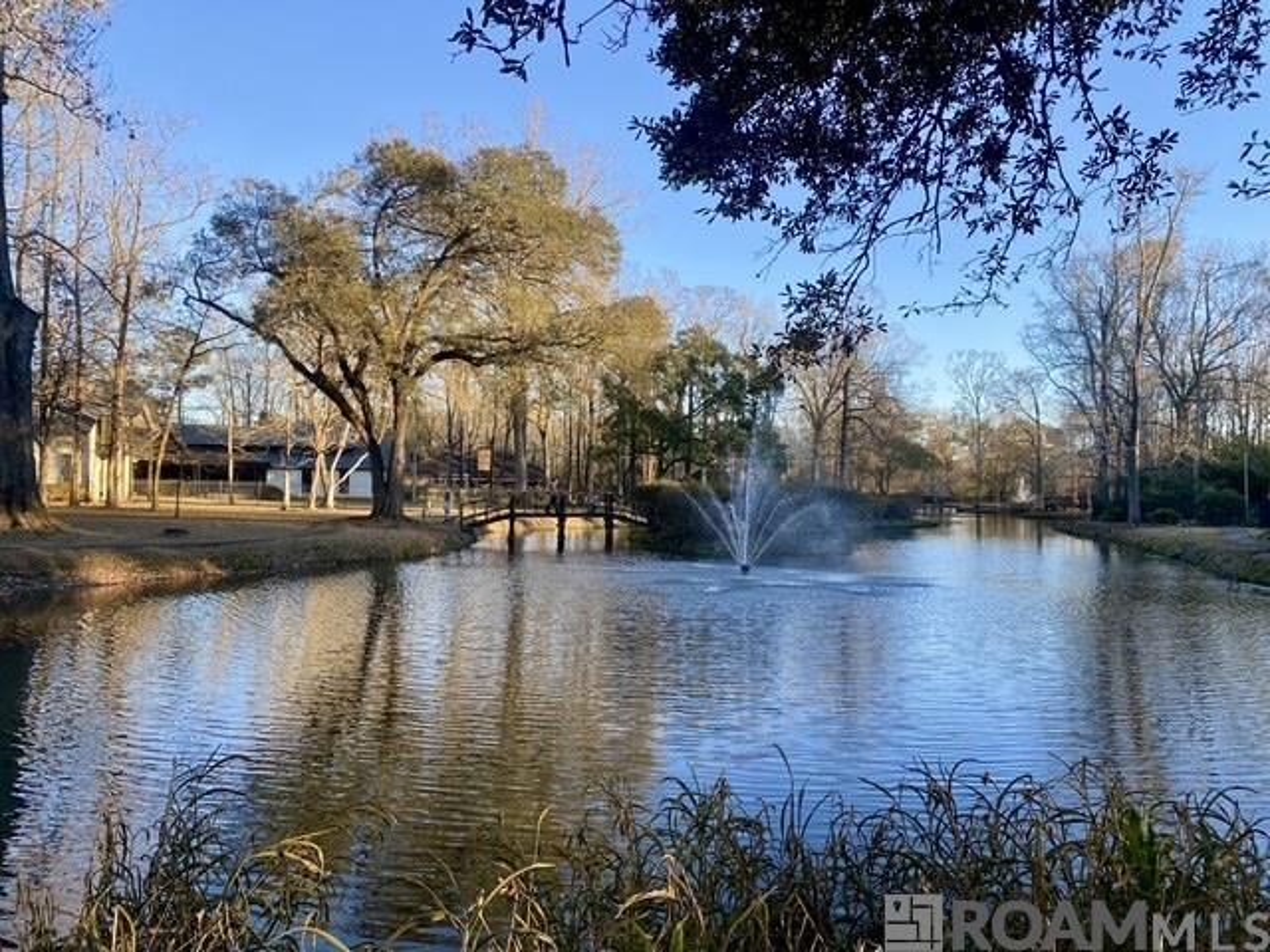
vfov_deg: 53.1
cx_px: 635
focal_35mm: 26
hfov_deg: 67.3
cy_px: 476
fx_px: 954
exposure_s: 1/529
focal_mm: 4.25
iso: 32
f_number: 1.8
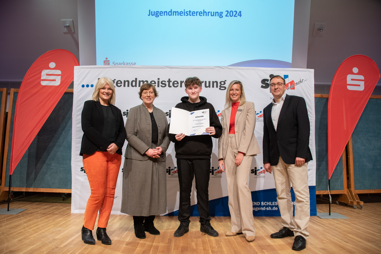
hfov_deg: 73.7
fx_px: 254
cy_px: 127
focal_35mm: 24
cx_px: 190
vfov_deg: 53.2
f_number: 7.1
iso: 3200
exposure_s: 1/200
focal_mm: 24
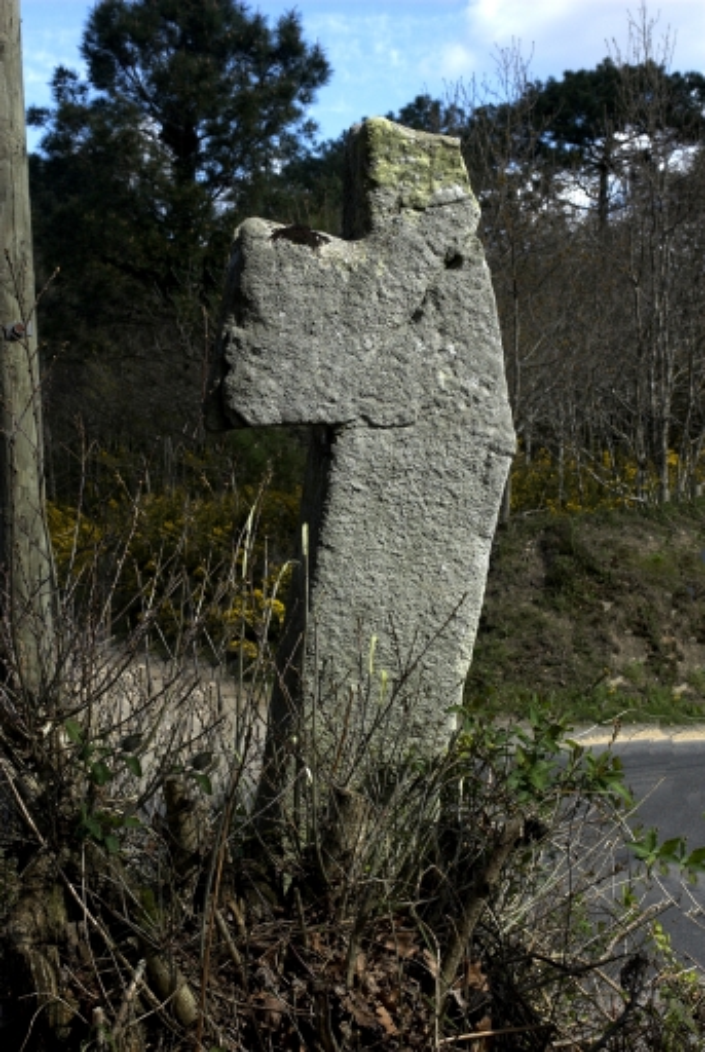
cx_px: 352
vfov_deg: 35.0
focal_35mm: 57
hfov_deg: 23.9
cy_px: 526
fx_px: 1669
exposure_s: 1/125
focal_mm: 38
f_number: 11
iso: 100
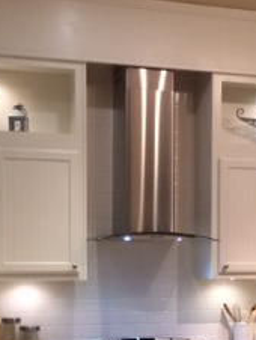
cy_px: 298
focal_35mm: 82
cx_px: 182
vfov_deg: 23.3
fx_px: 807
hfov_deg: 17.9
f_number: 2.2
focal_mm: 4.15
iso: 125
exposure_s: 1/30
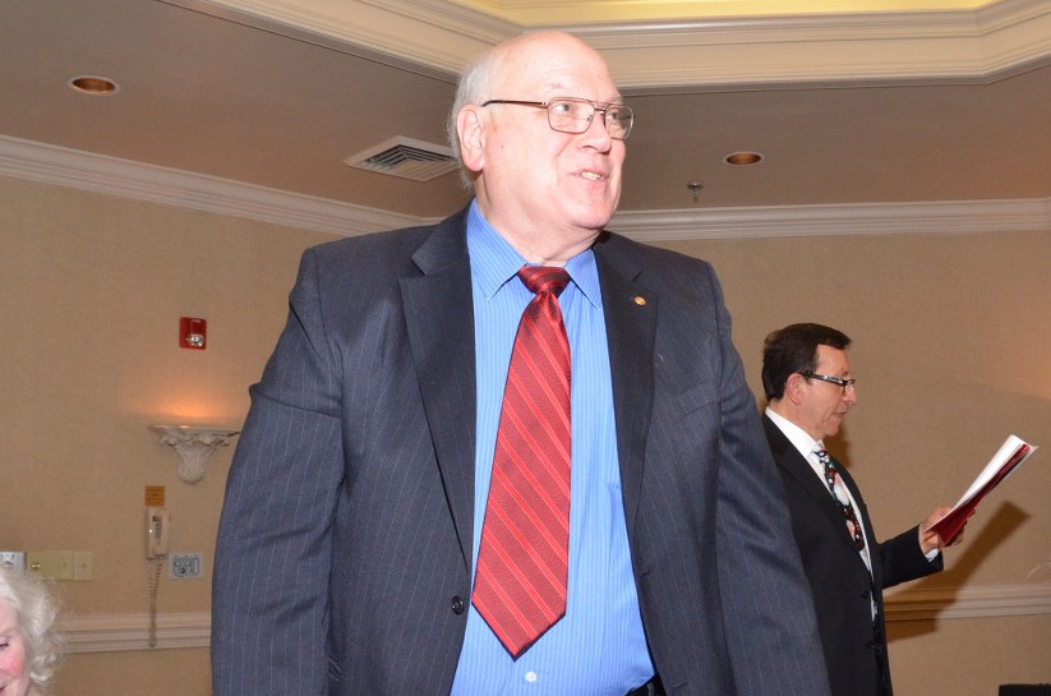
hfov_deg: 45.9
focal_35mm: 42
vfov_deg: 31.8
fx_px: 1224
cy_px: 352
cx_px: 686
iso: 1600
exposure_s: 1/60
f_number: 8
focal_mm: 18
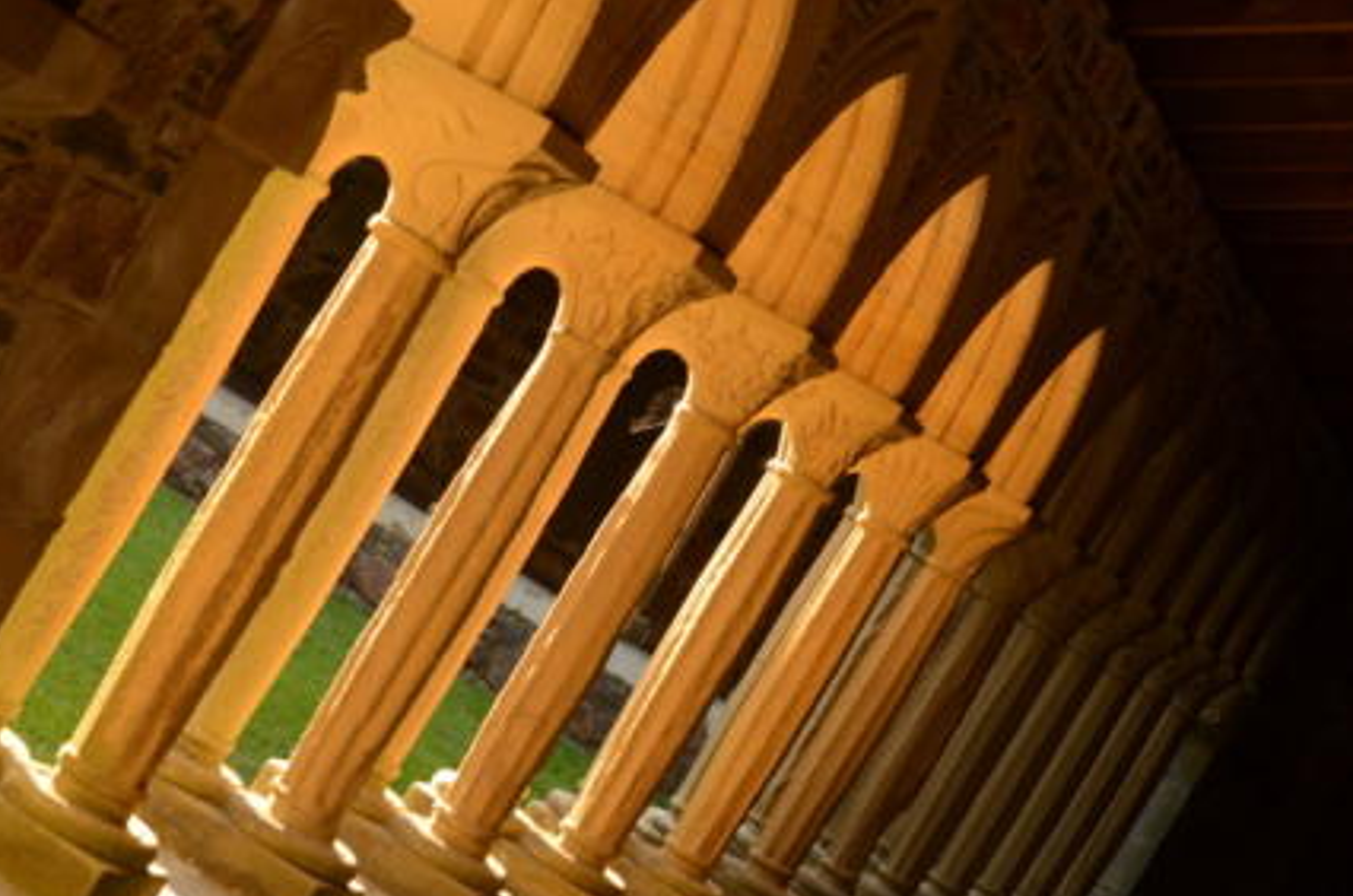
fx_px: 3300
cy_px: 494
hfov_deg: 23.1
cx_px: 565
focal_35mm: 88
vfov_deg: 15.5
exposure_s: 1/20
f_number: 7.1
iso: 100
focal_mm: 50
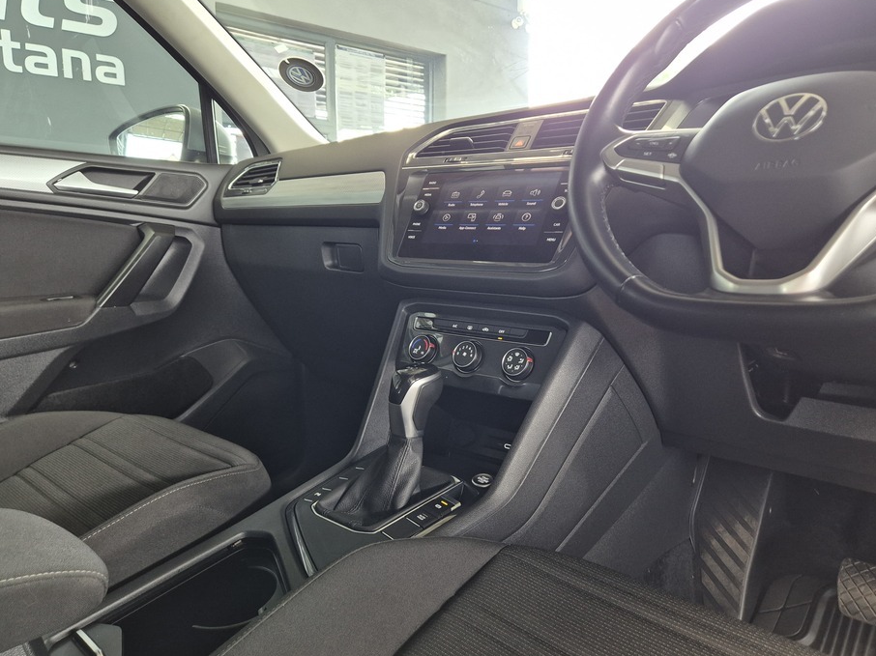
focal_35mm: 26
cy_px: 310
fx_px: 658
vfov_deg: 53.0
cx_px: 433
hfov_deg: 67.3
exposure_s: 1/100
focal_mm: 5.4
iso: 400
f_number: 1.8
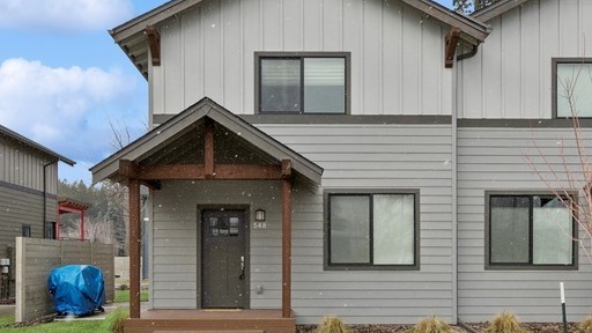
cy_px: 227
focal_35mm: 35
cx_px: 308
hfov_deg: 56.6
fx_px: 549
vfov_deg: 33.4
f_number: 6.3
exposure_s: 1/640
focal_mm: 13
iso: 100
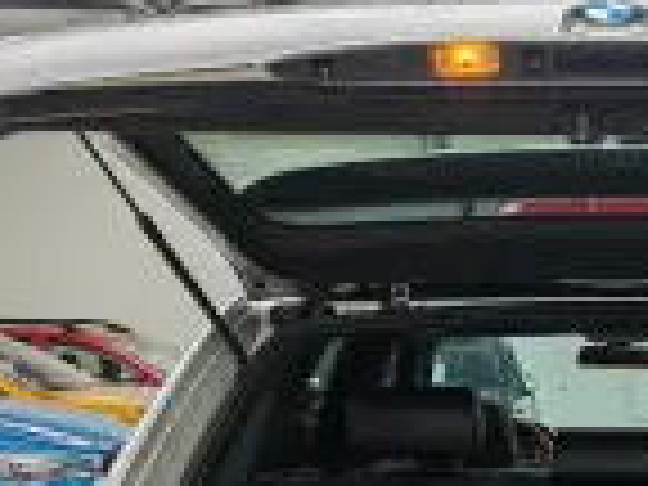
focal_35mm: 65
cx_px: 626
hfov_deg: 28.3
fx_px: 1217
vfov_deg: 21.2
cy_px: 567
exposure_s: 1/100
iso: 250
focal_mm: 5.4
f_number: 1.6
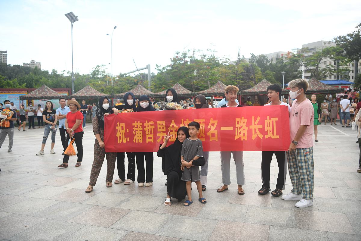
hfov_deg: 61.9
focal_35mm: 30
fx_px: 301
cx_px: 180
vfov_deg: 43.6
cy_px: 120
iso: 160
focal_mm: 30
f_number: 2.8
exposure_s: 1/200
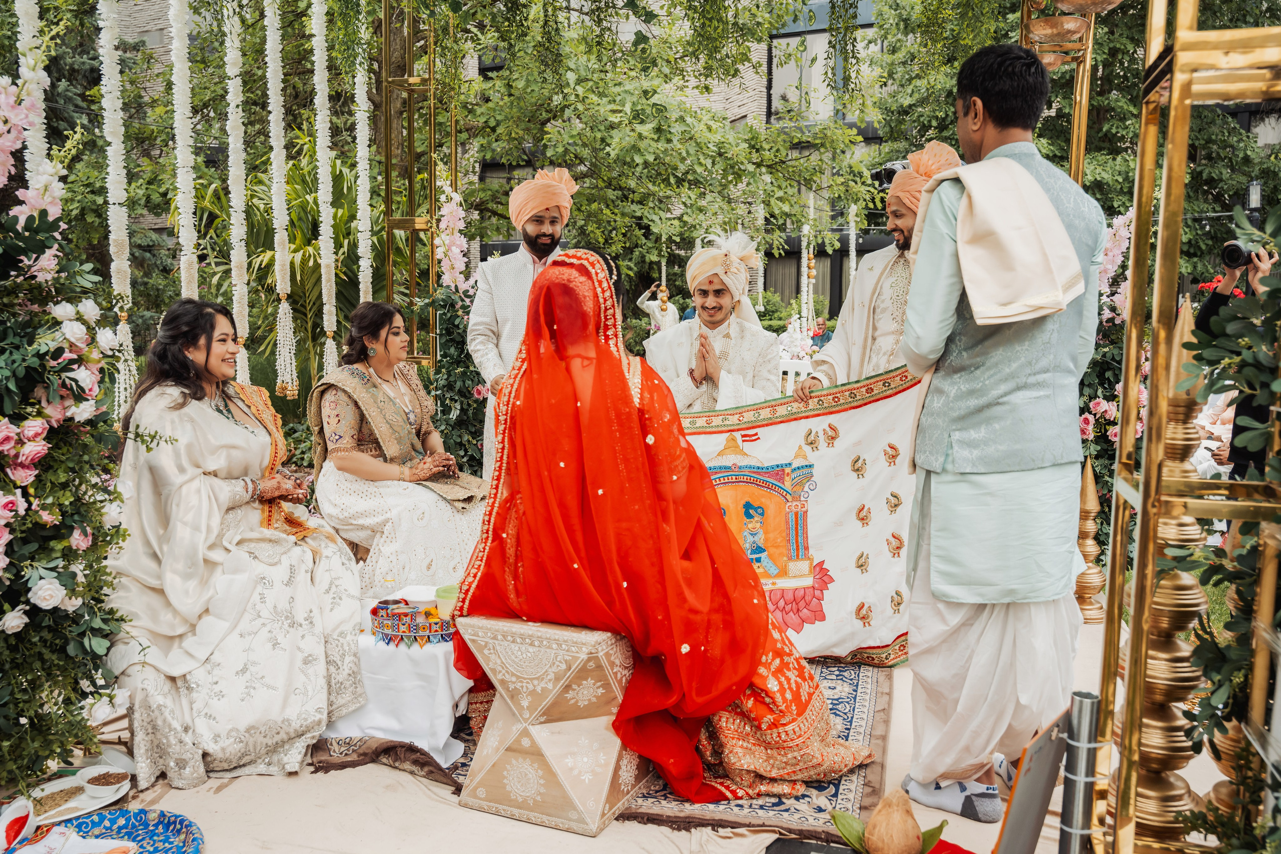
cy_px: 427
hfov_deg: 63.0
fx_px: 1046
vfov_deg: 44.4
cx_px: 640
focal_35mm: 29
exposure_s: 1/800
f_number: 4.5
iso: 500
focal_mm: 29.4
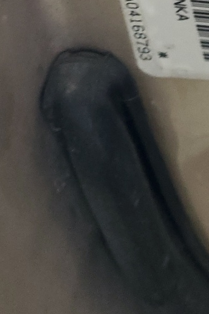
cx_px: 71
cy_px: -196
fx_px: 984
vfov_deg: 16.1
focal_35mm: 113
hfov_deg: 12.1
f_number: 1.5
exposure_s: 1/60.2
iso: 111
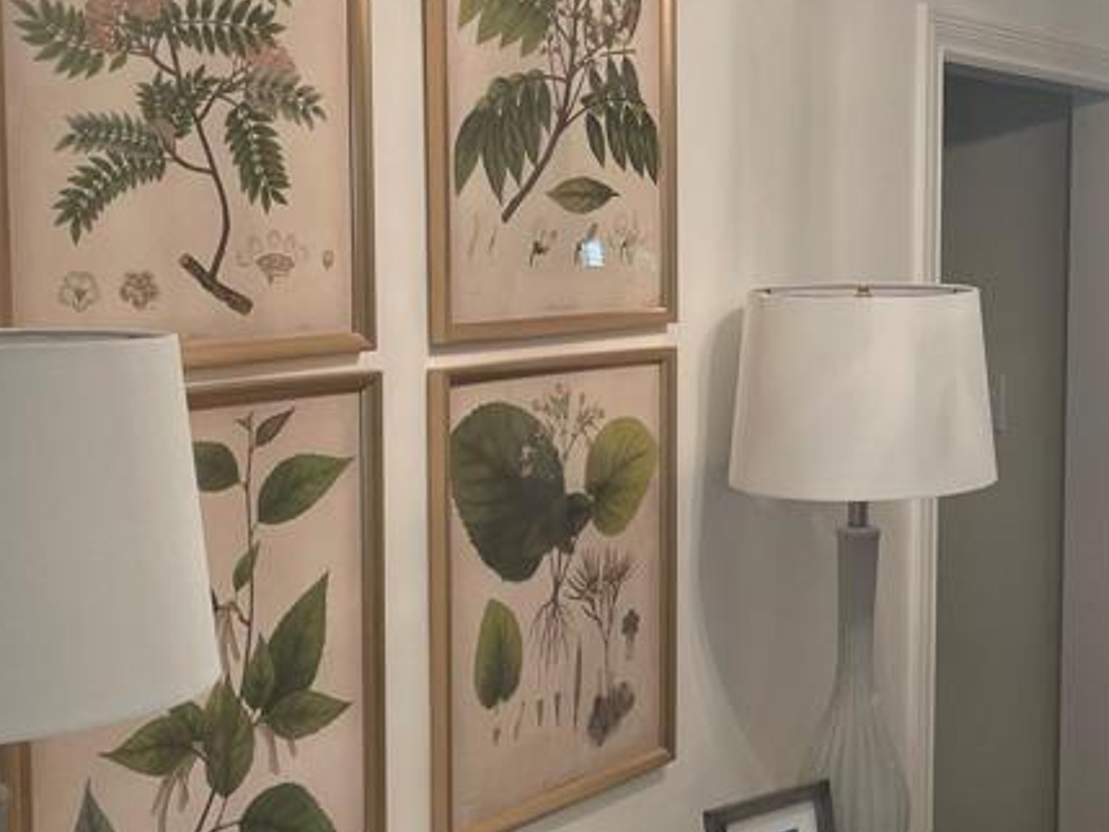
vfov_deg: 23.7
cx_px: 1019
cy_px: 395
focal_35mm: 62
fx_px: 1987
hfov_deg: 29.7
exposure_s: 1/120
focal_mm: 4.2
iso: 64
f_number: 1.6
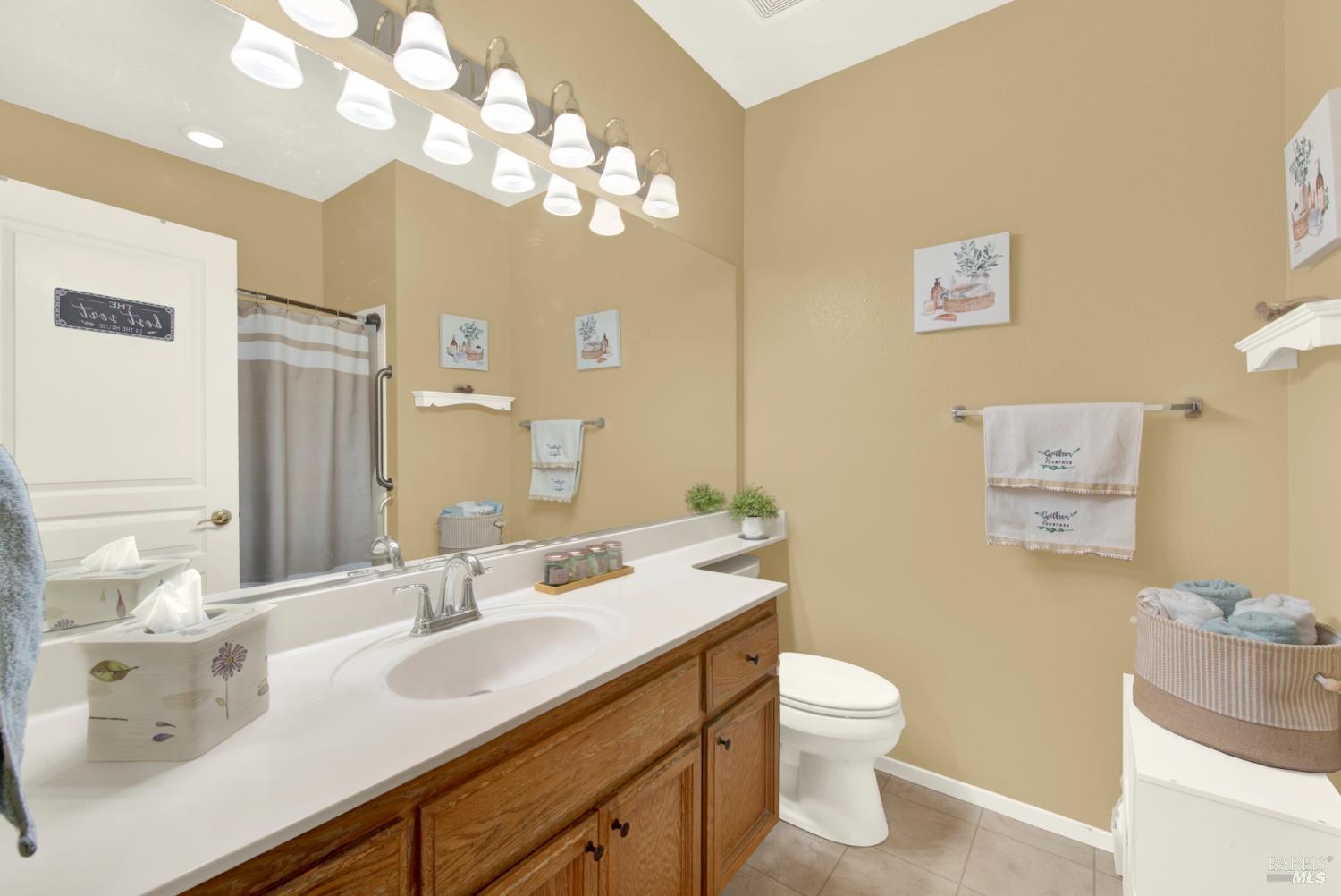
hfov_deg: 104.2
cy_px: 448
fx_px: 522
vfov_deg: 81.3
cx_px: 670
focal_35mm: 14
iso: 100
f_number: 14
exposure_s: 1/5
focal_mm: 14
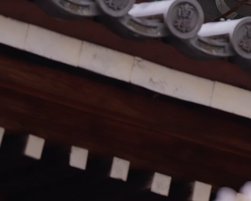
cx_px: 713
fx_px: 3959
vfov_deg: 2.9
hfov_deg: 3.6
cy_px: -198
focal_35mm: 533
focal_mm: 110
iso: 200
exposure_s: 1/550
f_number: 2
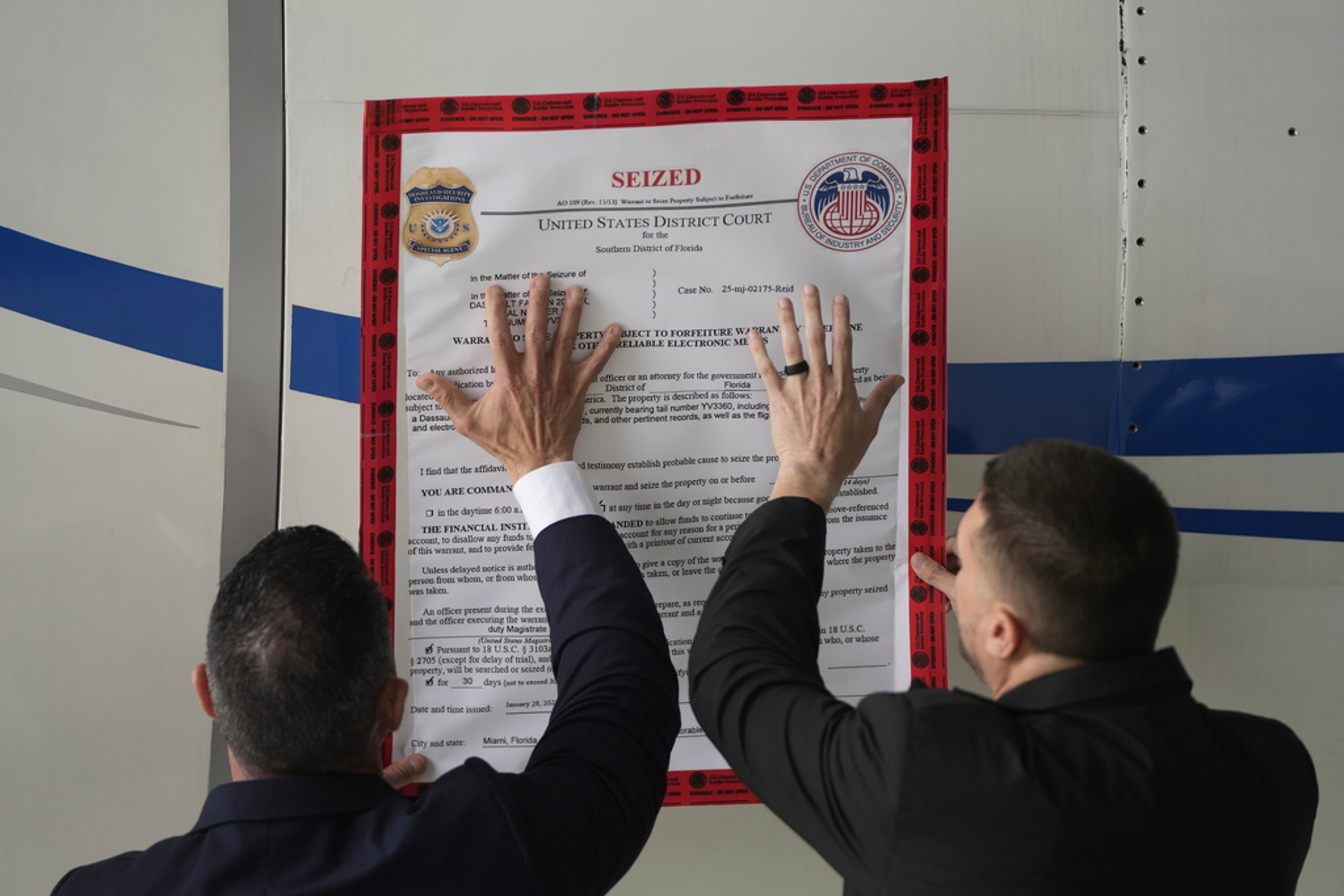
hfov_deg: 13.6
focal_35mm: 151
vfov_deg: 9.1
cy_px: 448
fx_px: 5638
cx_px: 672
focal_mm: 151
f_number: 2.8
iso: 400
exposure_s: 1/400
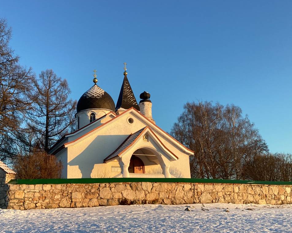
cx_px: 120
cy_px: 130
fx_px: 328
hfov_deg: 47.7
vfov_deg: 39.1
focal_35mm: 38
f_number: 2.4
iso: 25
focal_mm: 3.3
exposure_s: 1/338
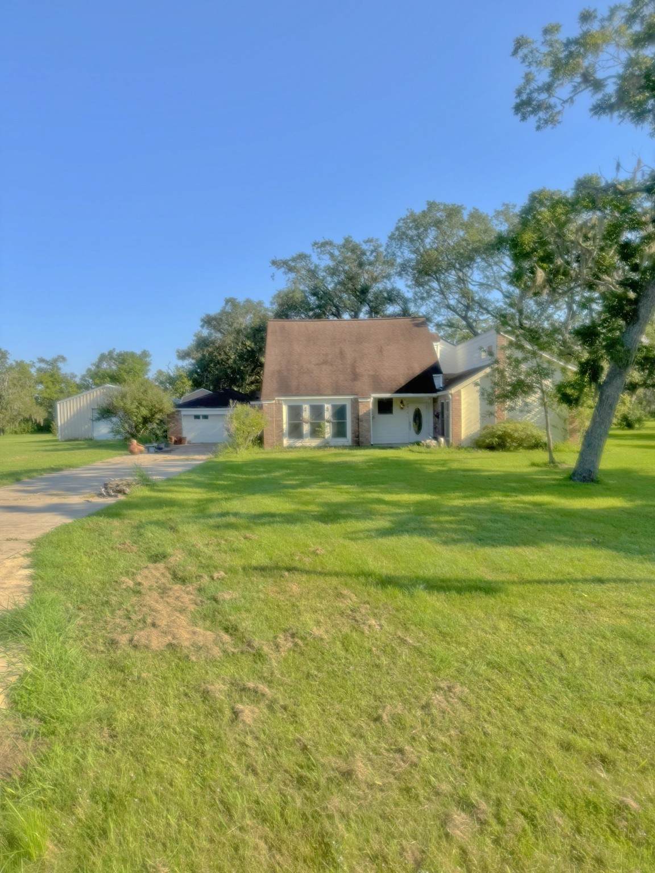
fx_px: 606
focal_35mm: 24
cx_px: 328
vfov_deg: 71.6
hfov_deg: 56.8
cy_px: 436
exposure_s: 1/3096
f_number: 1.78
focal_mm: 6.76
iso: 80
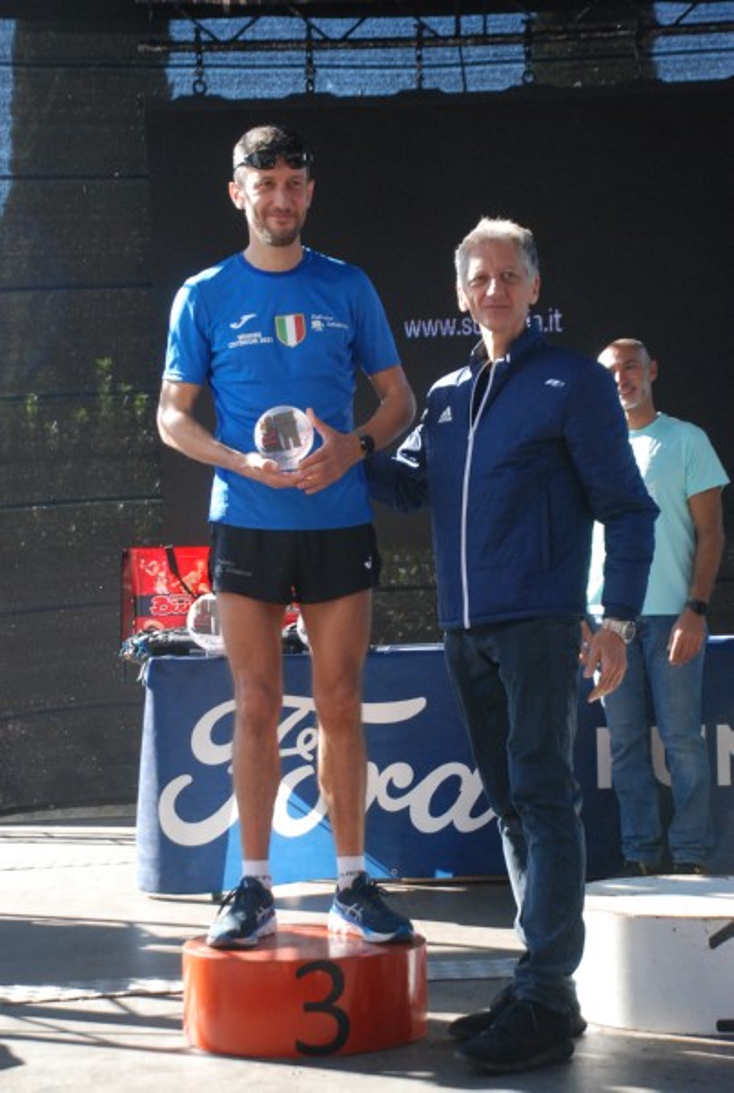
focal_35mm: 72
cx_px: 367
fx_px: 2190
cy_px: 546
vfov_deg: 28.0
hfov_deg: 19.0
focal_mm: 48
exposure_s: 1/640
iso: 1000
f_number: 4.8
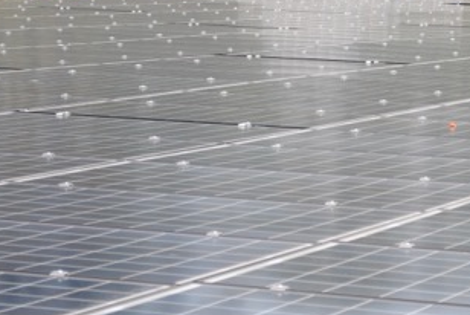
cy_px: 68
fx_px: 2274
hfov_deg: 11.8
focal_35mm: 174
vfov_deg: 7.9
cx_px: 354
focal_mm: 55
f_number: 5.6
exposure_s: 1/125
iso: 100
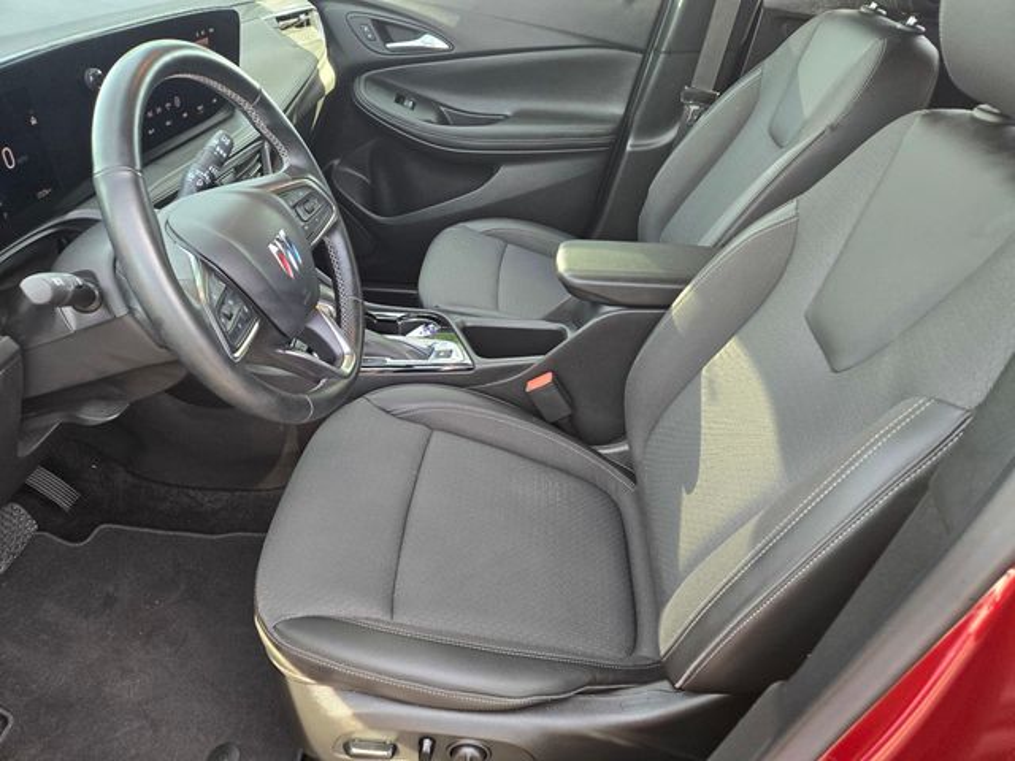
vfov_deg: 58.9
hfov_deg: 73.9
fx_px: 674
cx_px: 508
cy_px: 380
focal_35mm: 23
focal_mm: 5.4
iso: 160
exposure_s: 1/180
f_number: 1.8
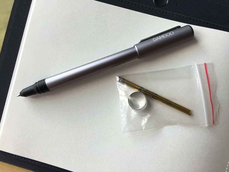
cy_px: 86
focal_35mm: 29
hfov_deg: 61.7
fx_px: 192
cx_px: 114
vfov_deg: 48.2
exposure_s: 1/120
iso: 40
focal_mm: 4.15
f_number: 2.2
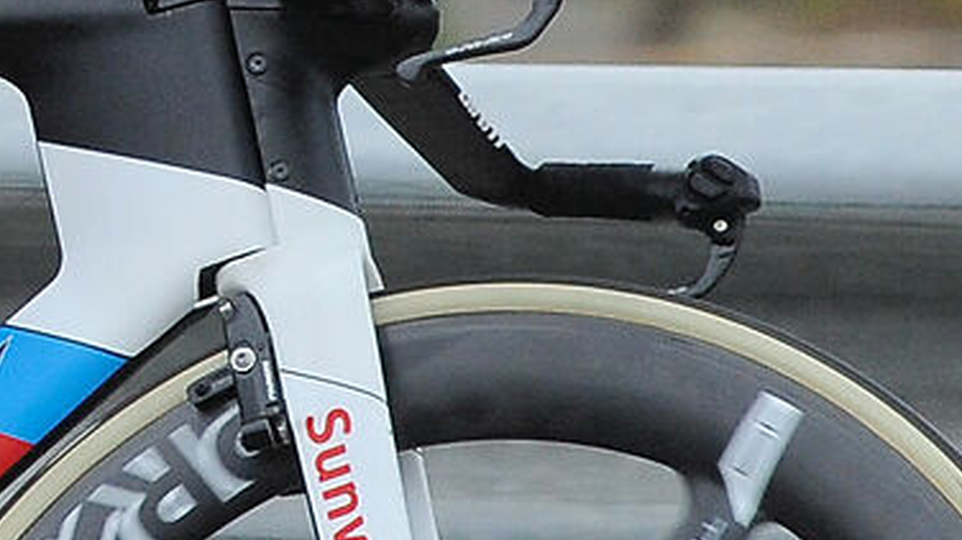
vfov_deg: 0.9
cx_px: -20
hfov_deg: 1.6
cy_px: -157
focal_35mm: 1337
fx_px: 34085
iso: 1250
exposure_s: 1/1250
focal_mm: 200
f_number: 5.6
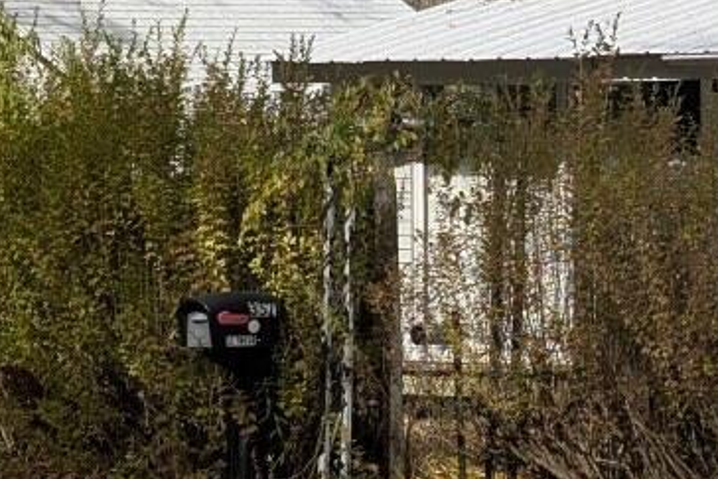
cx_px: 866
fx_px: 2853
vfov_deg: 9.6
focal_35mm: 143
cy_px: 61
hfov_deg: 13.9
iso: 21
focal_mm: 6.9
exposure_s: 1/864
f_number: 1.68
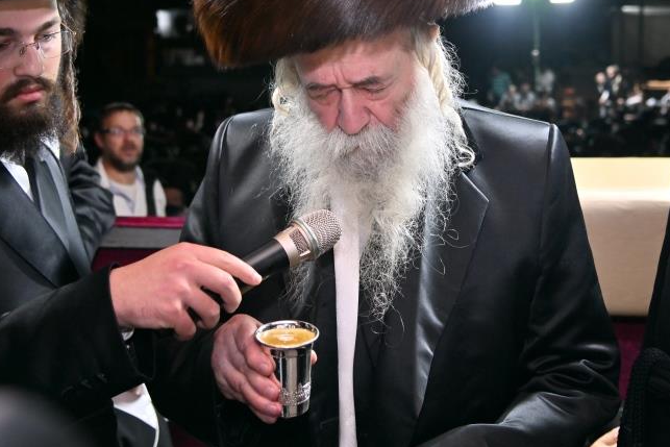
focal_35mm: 51
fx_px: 949
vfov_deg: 26.1
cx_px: 344
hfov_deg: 38.9
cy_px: 106
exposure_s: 1/250
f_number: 4
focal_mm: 32
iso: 400
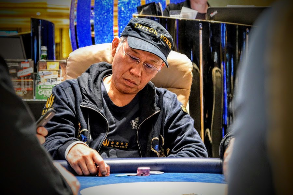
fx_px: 976
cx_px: 146
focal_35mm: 120
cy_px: 98
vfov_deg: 11.4
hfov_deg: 17.1
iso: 3200
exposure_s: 1/10
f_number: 5.3
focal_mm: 80
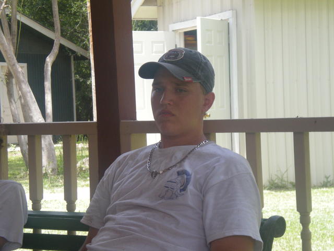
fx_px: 1013
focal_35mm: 105
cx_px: 167
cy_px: 126
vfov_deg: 14.1
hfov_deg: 18.7
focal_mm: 17.3
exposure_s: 1/137
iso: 144
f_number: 5.7
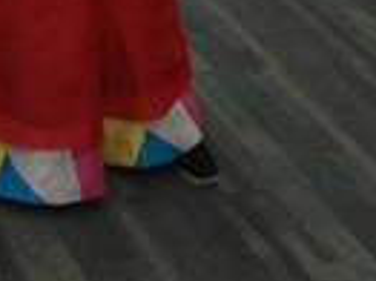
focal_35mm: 159
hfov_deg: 11.2
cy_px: -465
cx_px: -379
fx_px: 1725
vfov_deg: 8.3
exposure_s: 1/30
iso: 100
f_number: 2.8
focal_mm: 4.7
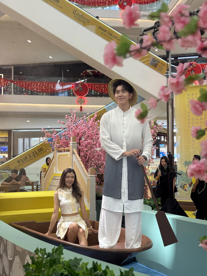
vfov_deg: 39.7
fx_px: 383
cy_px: 138
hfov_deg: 30.3
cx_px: 104
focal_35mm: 48
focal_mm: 6.76
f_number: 1.78
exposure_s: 1/100
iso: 80
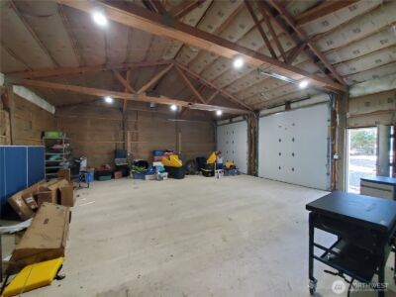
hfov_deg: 106.2
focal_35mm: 13
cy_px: 148
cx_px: 198
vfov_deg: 89.9
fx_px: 149
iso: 800
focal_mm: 1.8
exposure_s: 1/30
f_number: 2.2
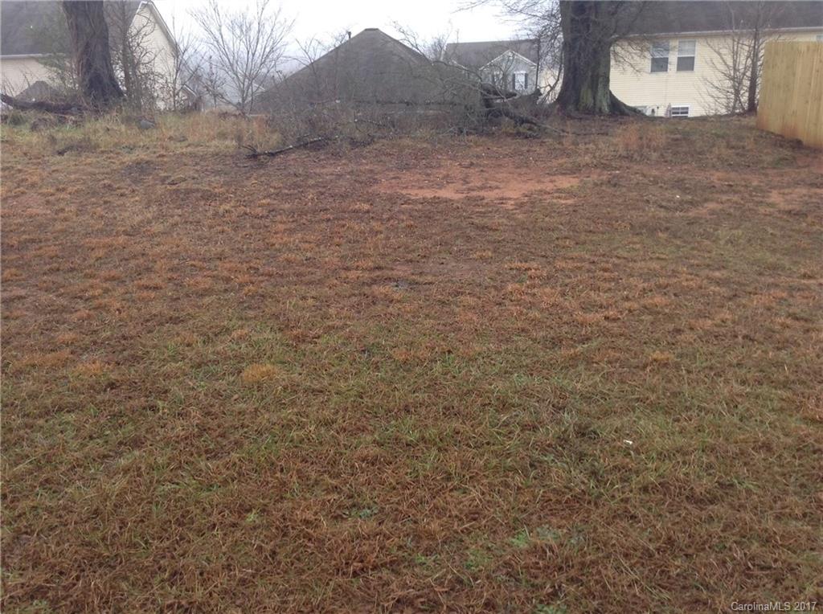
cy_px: 307
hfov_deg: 55.4
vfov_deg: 42.8
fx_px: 783
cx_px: 412
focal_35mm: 33
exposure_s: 1/60
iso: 40
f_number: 2.4
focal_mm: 3.3
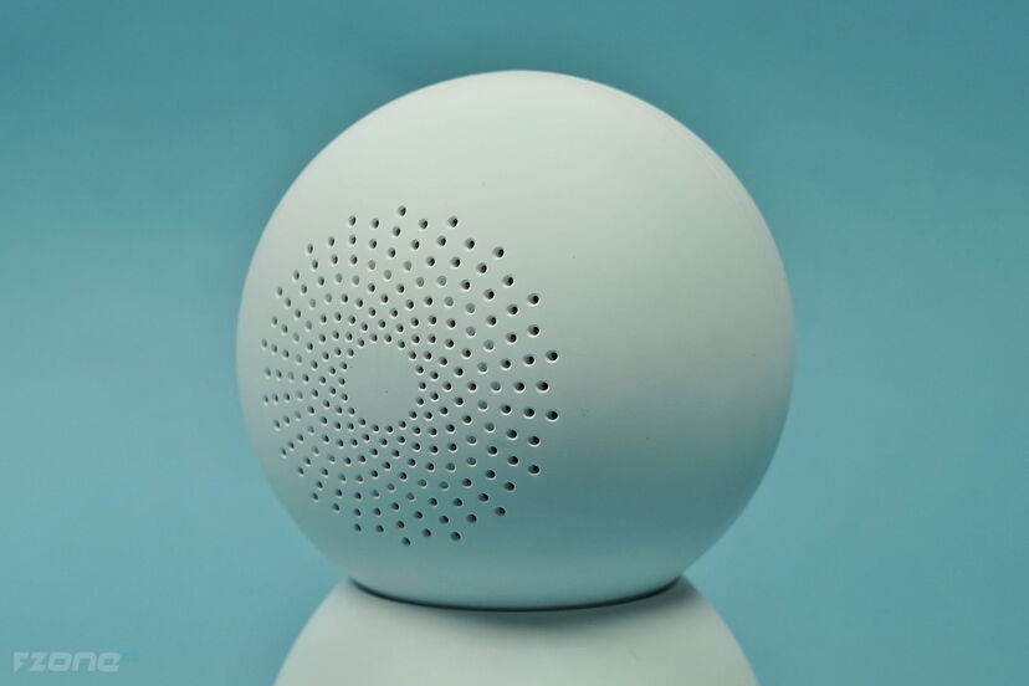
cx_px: 514
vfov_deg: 36.9
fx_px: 1029
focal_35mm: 36
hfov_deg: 53.1
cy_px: 343
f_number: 7.1
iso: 640
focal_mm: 36
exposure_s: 1/125
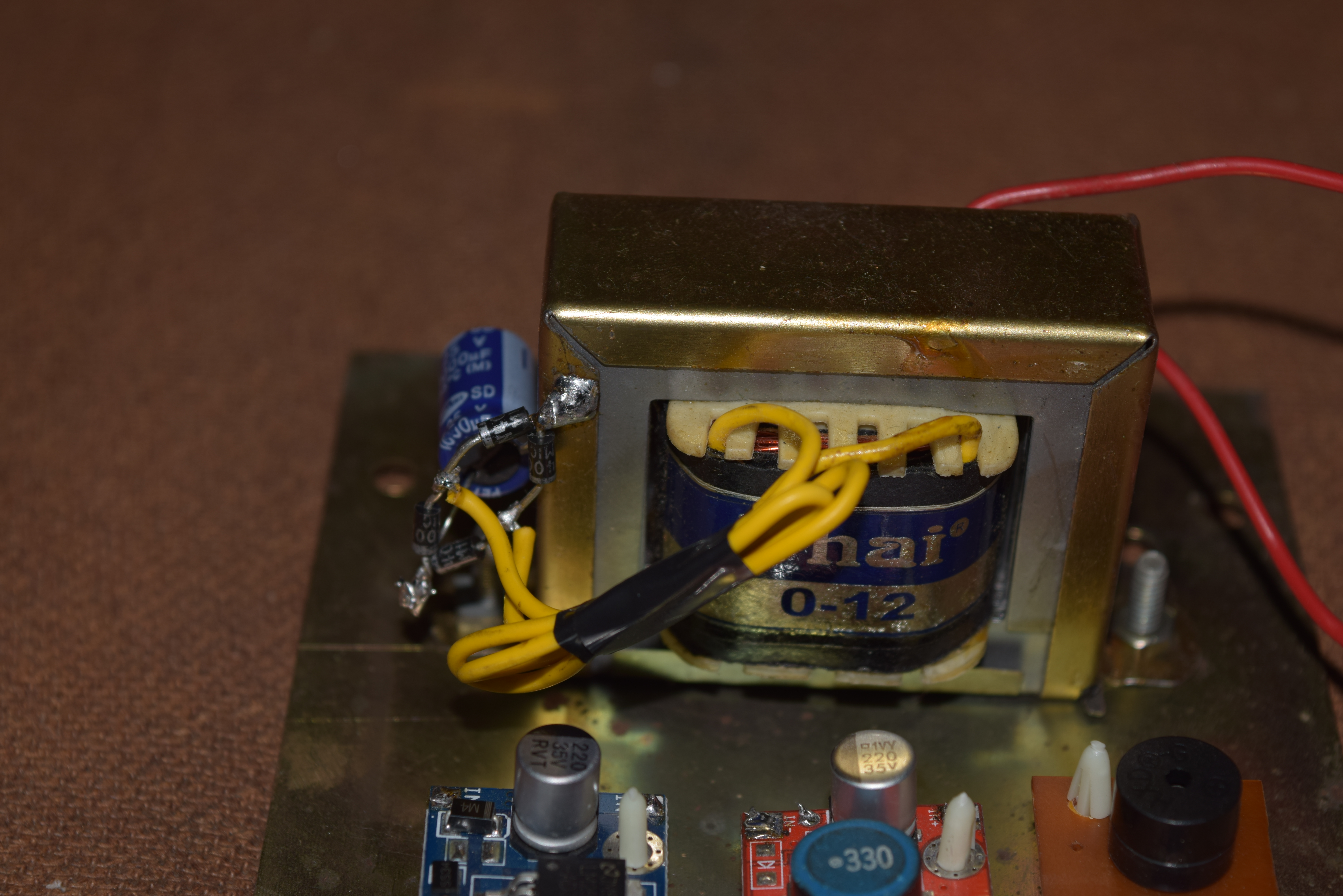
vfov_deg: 16.6
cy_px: 448
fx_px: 3077
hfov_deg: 24.6
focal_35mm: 82
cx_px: 672
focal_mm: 55
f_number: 5.6
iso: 100
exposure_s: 1/60
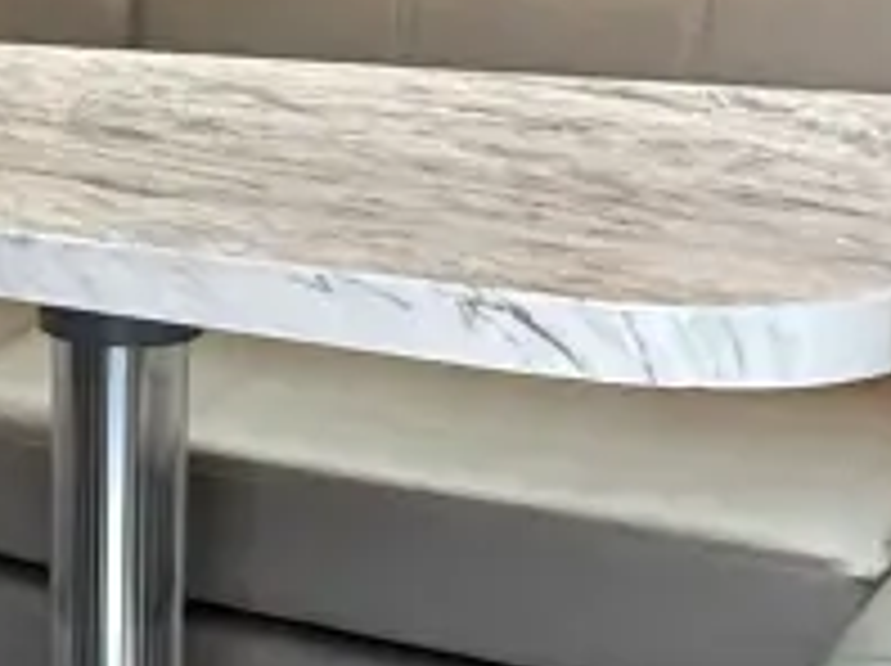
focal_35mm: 94
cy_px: 189
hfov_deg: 16.5
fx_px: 2417
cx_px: -837
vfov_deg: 15.6
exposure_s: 1/88
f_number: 2.2
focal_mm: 2.22
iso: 320
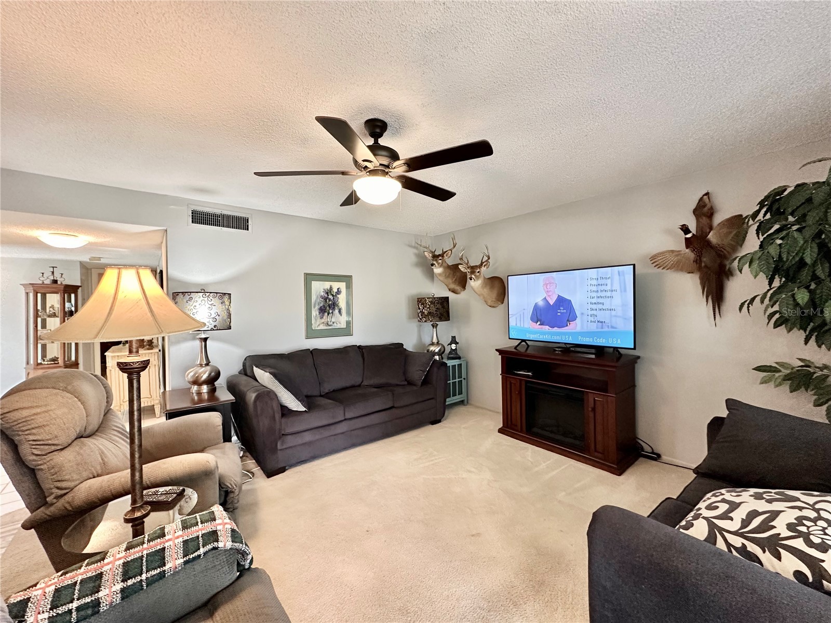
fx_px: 336
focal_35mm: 14
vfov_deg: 85.7
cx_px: 416
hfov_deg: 102.1
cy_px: 312
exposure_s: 1/60
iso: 400
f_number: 2.2
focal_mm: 2.22
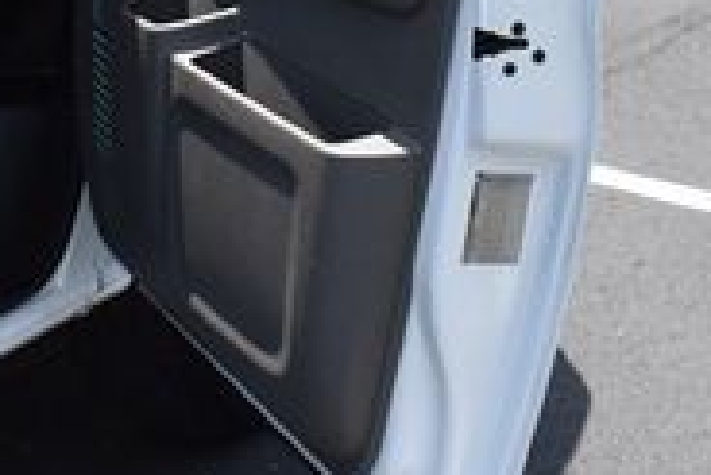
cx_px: 155
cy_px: -199
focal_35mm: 94
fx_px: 1858
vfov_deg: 13.8
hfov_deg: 21.4
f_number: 7.1
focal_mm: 18
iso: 100
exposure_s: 1/200
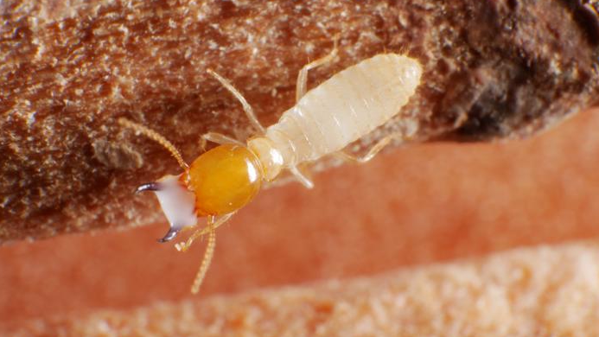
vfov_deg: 18.3
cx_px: 300
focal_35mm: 66
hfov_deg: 31.9
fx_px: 1048
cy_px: 159
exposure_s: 1/80
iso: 400
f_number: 14
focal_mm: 30
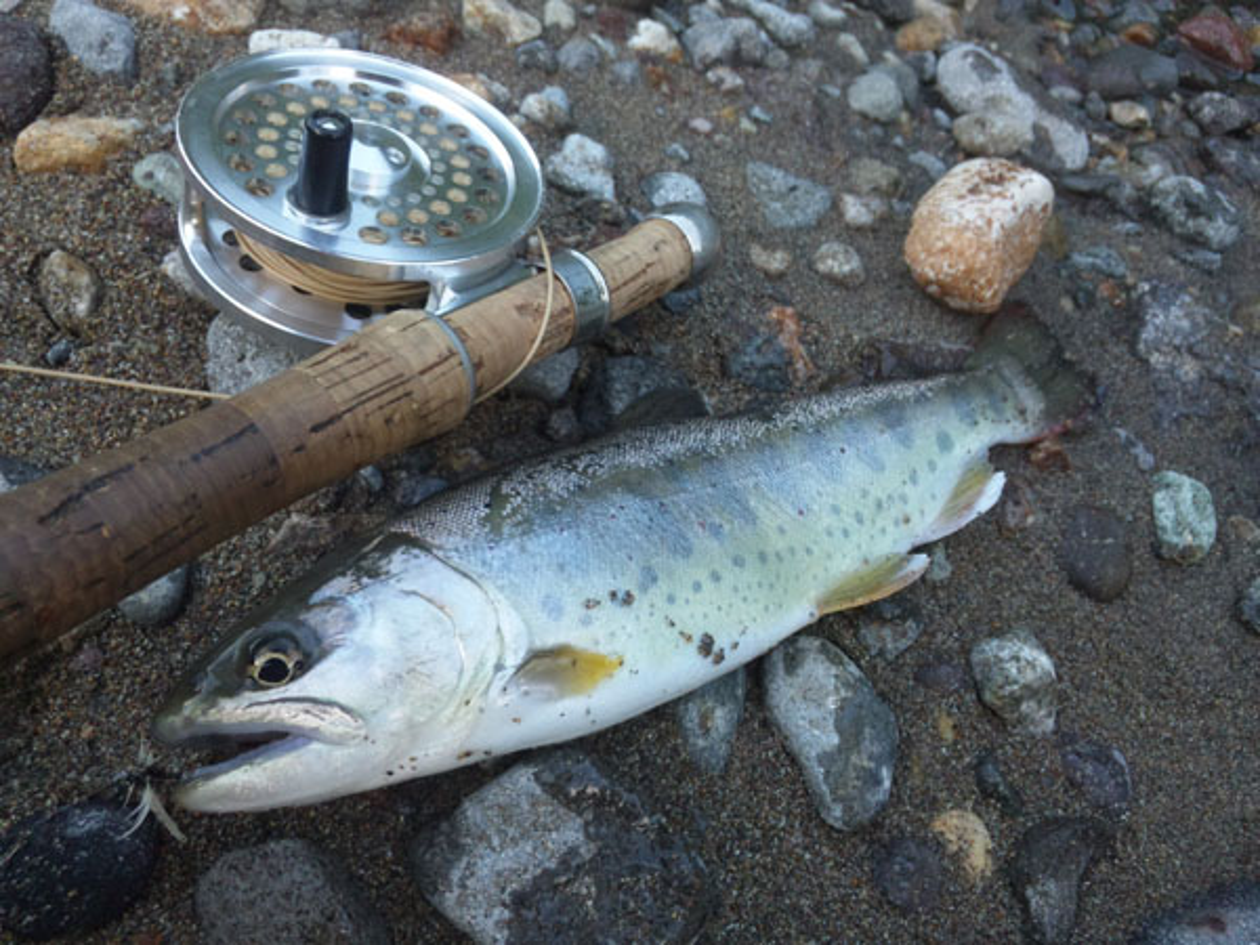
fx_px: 1019
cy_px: 472
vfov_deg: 49.7
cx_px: 630
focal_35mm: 28
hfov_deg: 63.4
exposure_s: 1/128
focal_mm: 5.07
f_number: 2.8
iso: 100
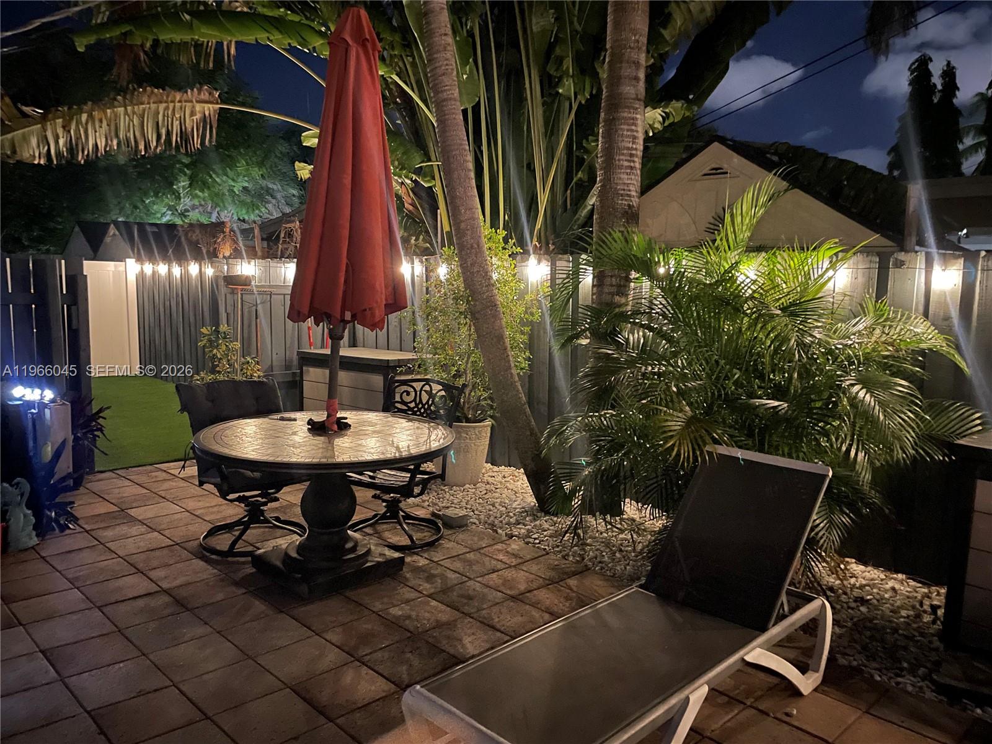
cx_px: 496
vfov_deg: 53.1
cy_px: 372
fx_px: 745
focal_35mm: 26
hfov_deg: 67.3
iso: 800
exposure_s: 1/4
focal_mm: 4.2
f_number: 1.6
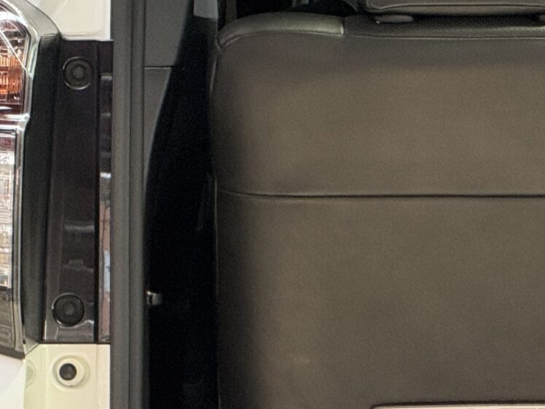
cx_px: 889
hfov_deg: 4.8
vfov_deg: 3.6
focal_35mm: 413
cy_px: 285
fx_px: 6502
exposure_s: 1/99
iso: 250
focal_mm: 15.66
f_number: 2.8
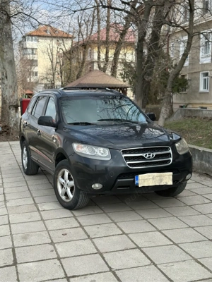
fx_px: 392
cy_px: 141
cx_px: 106
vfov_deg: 39.7
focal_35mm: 48
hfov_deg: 30.3
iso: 80
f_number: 1.78
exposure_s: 1/1783
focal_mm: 6.86
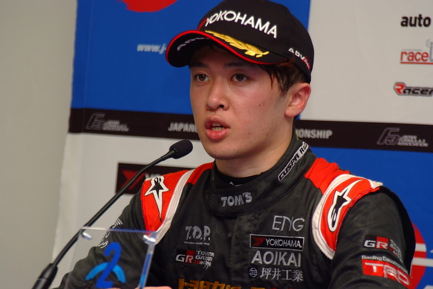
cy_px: 144
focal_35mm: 255
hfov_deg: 8.1
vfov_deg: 5.4
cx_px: 216
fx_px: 3067
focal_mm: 170
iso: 400
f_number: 5.6
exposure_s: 1/125
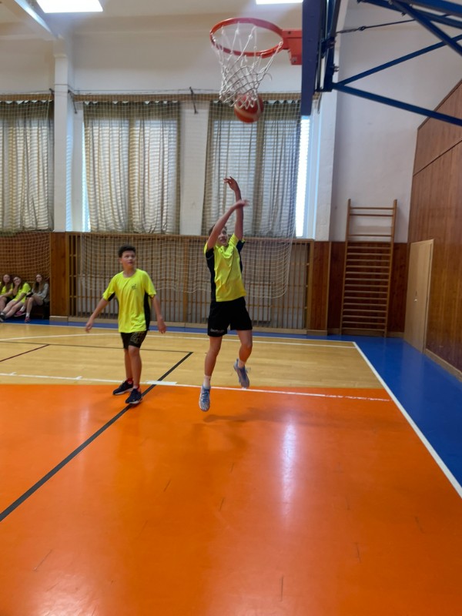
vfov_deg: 67.3
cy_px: 308
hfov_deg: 53.1
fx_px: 463
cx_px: 231
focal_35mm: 26
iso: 100
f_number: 1.6
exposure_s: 1/100
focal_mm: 4.2
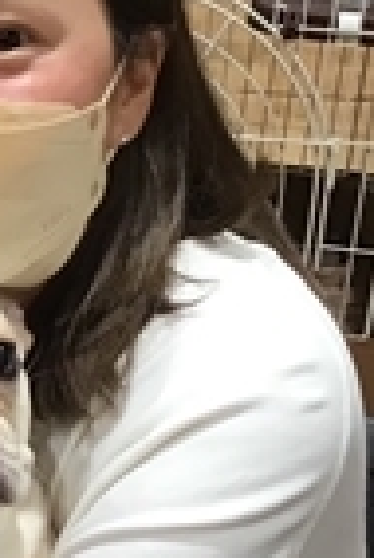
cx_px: -185
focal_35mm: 136
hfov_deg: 9.8
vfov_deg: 15.0
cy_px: 409
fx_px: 2114
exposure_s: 1/30
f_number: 2.4
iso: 50
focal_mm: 3.3
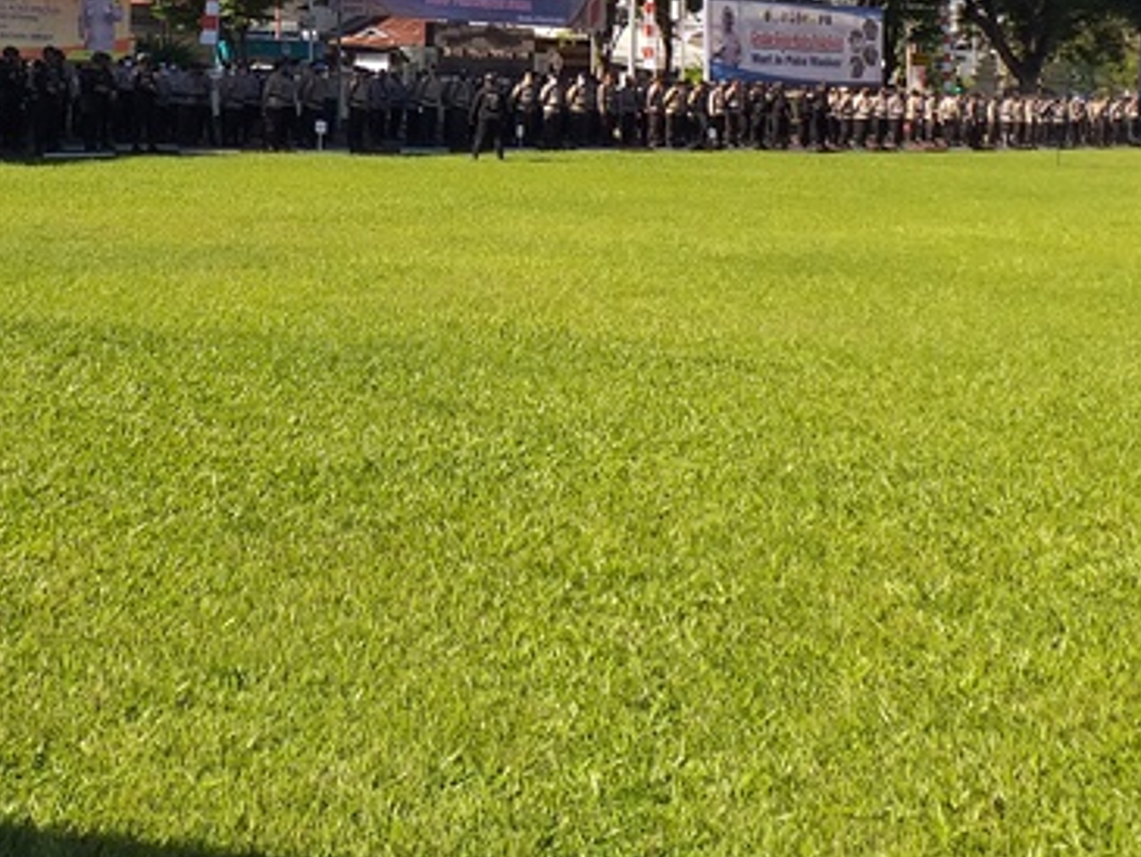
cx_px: 306
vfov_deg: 24.3
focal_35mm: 57
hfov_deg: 33.2
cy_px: -38
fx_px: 1879
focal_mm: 3.6
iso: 40
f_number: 1.9
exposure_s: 1/990
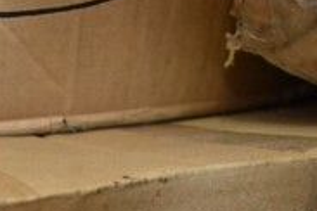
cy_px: 325
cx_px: 97
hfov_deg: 22.5
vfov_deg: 14.1
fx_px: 792
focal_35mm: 90
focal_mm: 18
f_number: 3.5
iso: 2000
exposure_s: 1/125
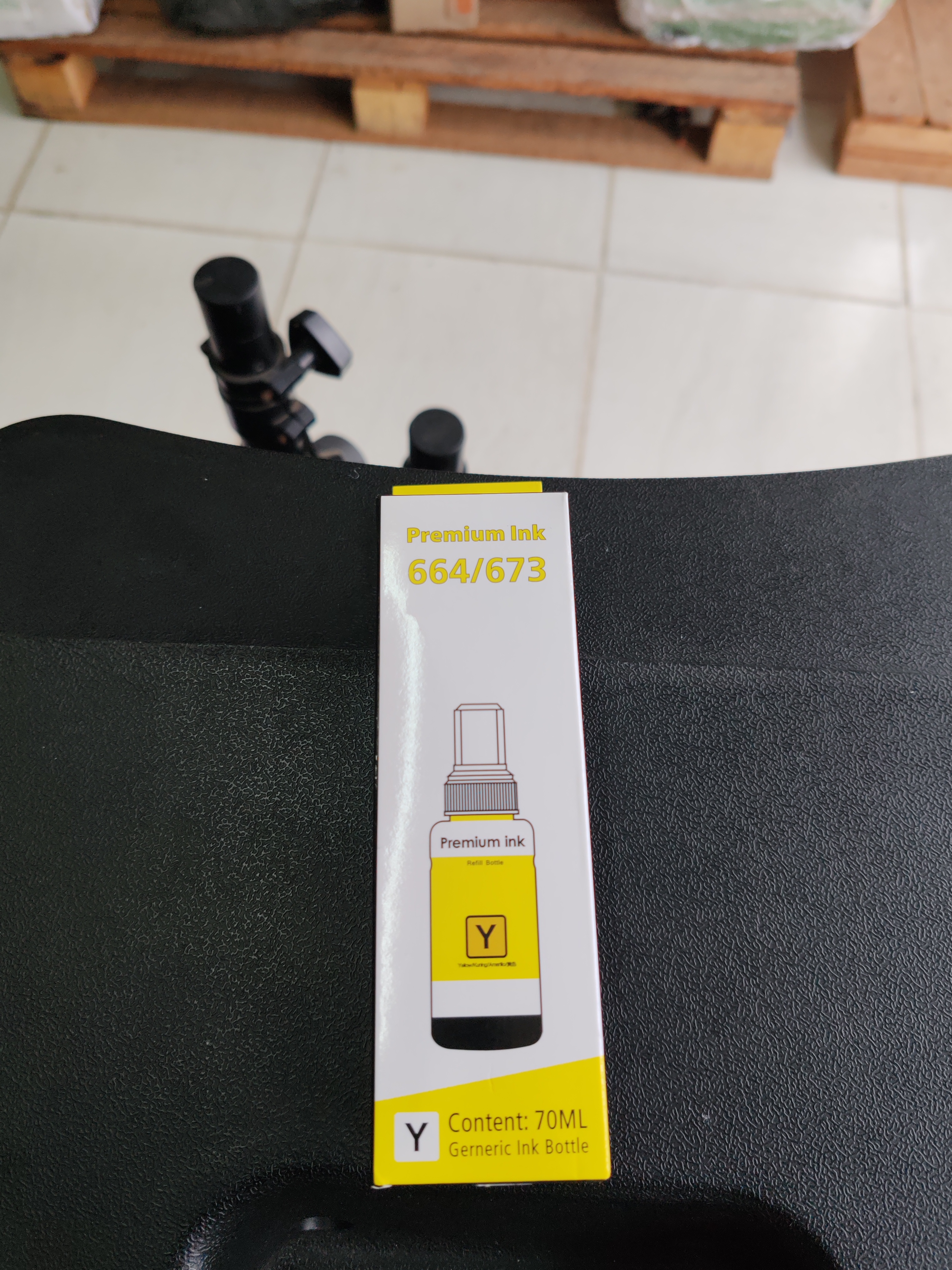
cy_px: 635
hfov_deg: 51.4
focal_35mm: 27
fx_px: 990
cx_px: 476
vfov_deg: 65.3
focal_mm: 6.12
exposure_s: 1/100
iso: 160
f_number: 1.9
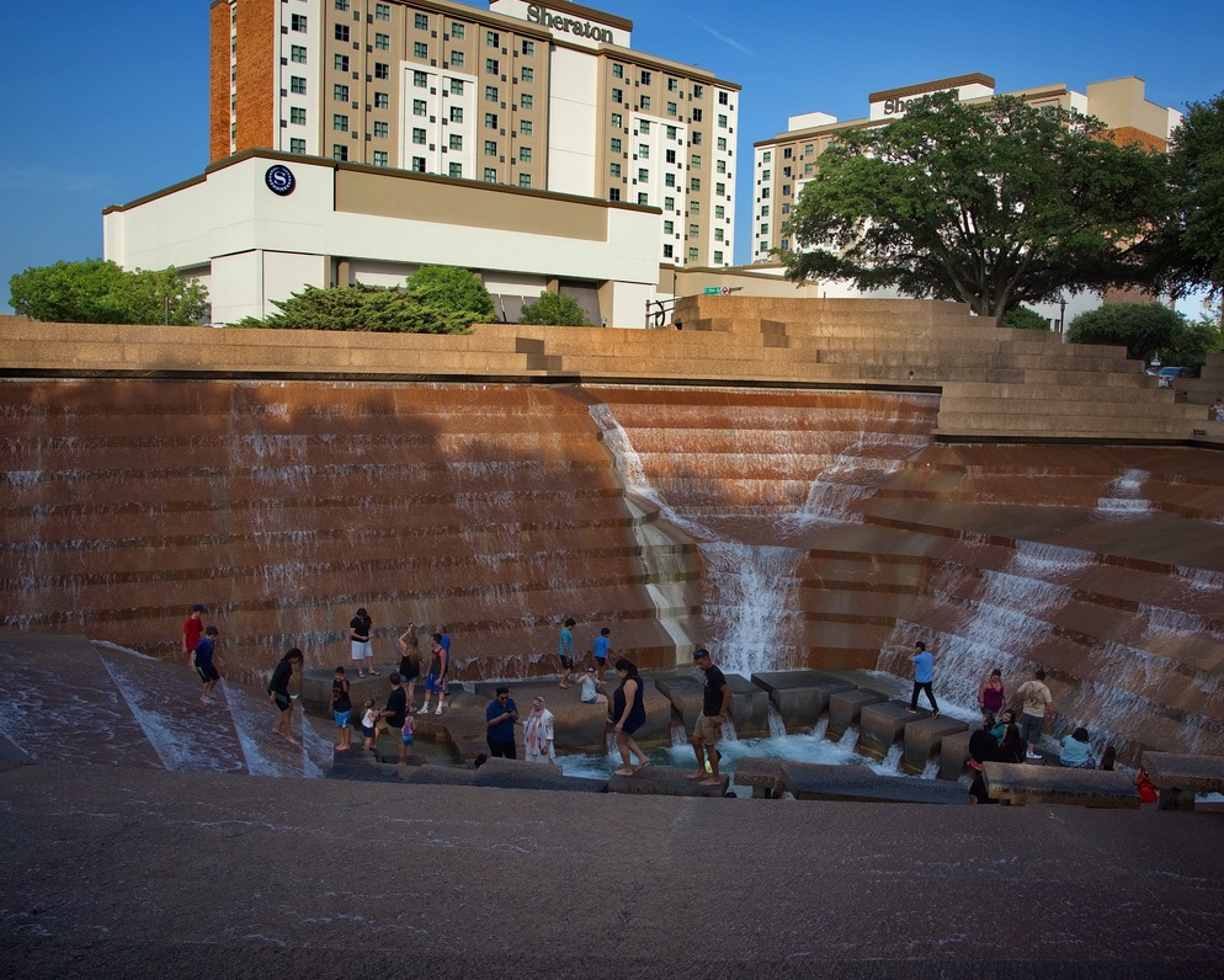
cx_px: 670
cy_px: 490
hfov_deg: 60.3
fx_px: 1051
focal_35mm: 29
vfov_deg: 50.0
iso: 100
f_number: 7.1
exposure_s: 1/200
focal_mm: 24
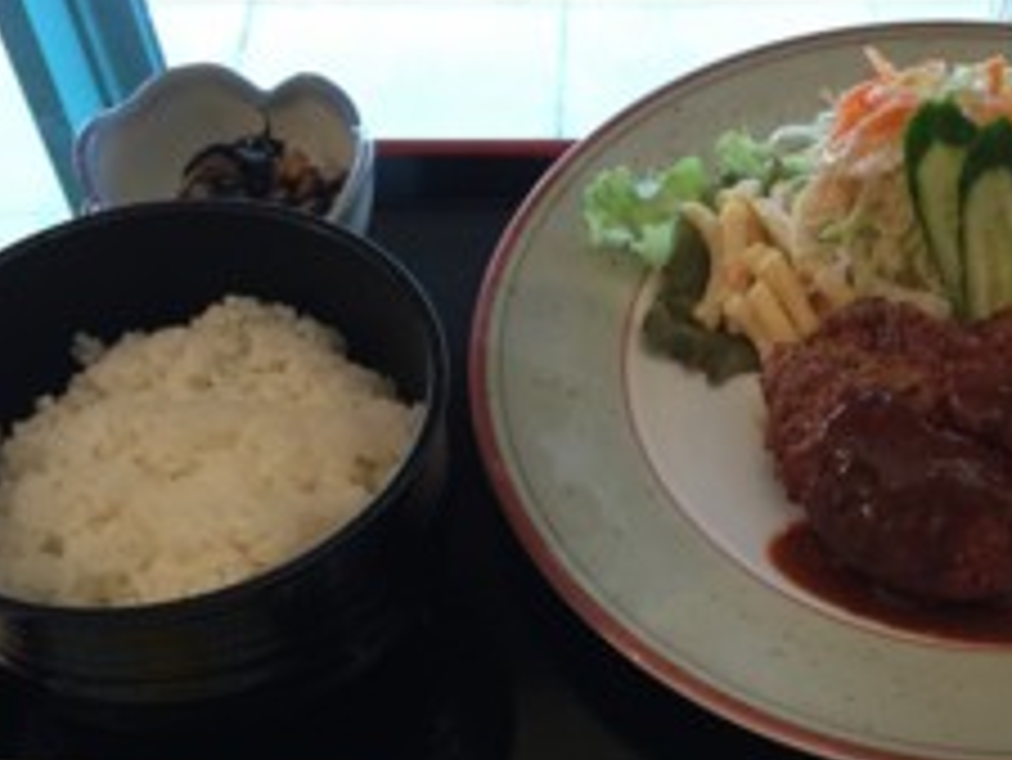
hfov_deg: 32.2
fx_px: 1697
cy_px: 558
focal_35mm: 58
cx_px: 823
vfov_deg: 25.0
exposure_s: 1/30
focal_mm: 4.15
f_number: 2.2
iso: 40
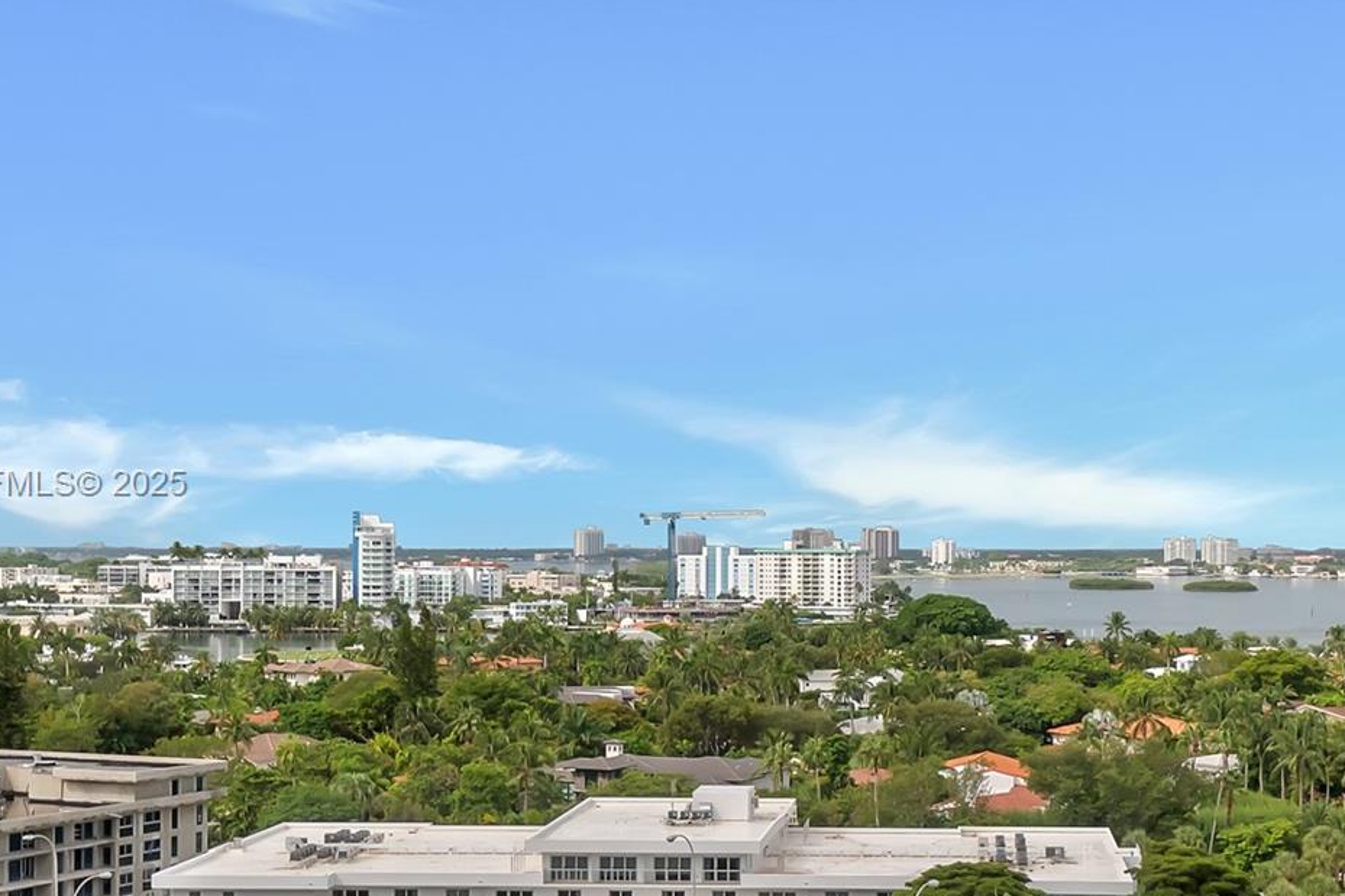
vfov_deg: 21.9
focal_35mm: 62
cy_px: 485
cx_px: 893
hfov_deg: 32.1
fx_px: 2316
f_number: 8
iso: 200
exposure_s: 1/2000
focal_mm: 24
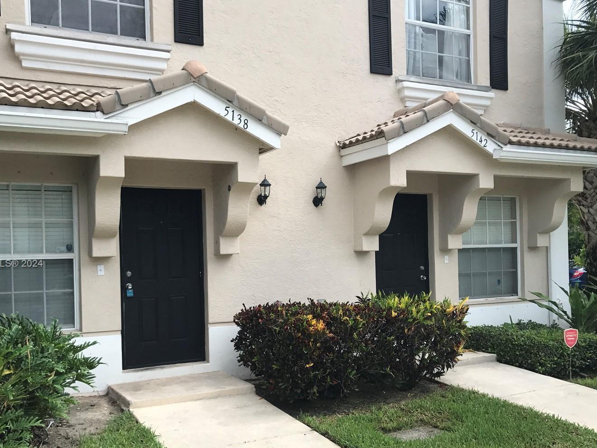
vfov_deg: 41.6
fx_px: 586
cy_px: 264
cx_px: 260
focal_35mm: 34
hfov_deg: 53.8
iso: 20
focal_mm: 3.99
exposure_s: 1/1182
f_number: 1.8
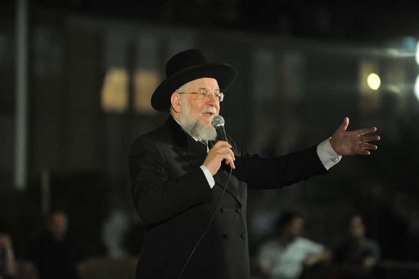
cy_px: 140
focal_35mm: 200
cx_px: 210
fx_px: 2326
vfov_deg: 6.9
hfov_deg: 10.3
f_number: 2.8
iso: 3200
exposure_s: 1/80
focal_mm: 200
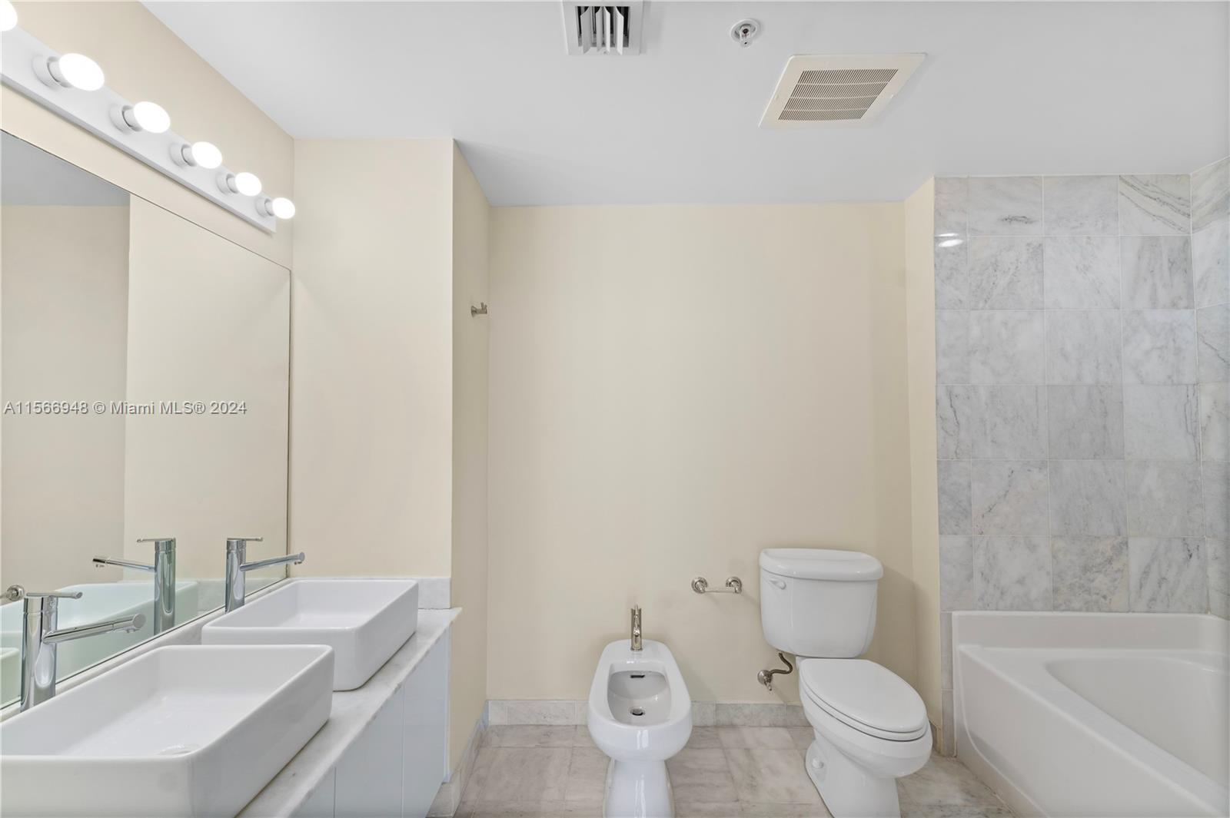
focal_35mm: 15
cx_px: 615
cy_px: 409
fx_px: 512
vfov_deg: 77.3
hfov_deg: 100.4
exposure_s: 1
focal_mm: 10
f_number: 10
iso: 125
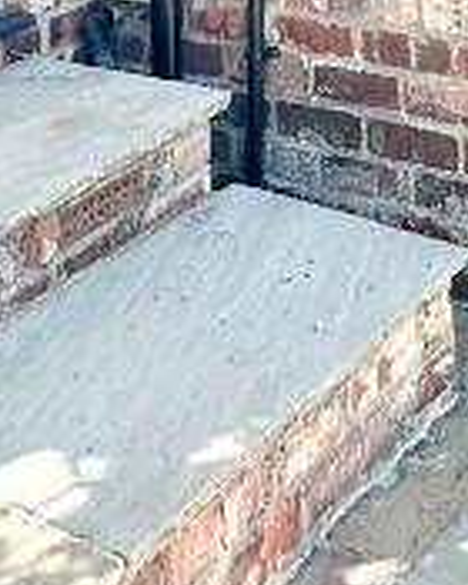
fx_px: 1385
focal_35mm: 80
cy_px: -515
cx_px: 475
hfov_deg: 18.6
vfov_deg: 18.1
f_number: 2.2
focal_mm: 2.22
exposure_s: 1/365
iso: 40
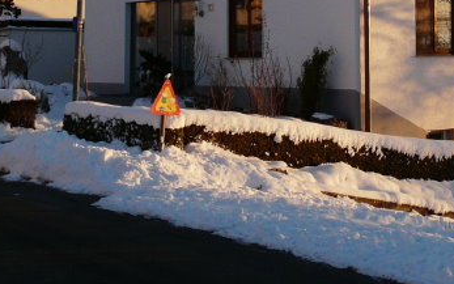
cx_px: 356
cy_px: -20
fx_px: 953
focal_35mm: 77
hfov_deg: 26.4
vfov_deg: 16.5
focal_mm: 4.6
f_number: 5
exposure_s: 1/200
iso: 100
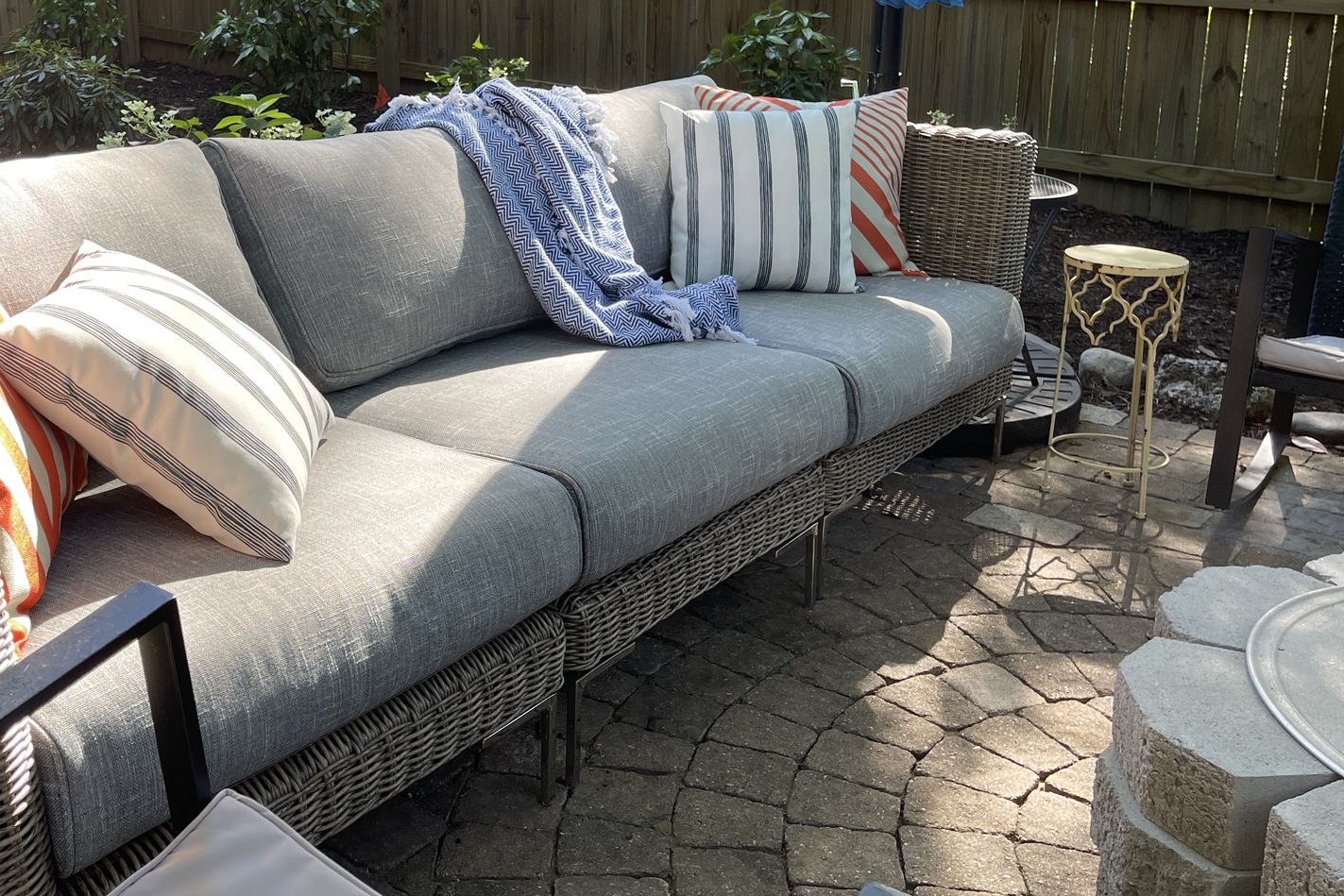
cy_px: 233
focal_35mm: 38
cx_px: 507
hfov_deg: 50.2
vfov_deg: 34.4
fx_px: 1419
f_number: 1.6
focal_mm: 5.1
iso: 40
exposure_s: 1/121
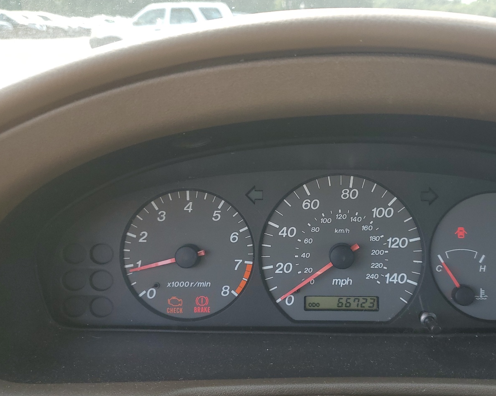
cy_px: 197
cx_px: 301
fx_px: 499
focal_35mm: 34
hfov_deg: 52.4
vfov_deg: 43.4
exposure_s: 1/400
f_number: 1.5
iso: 50
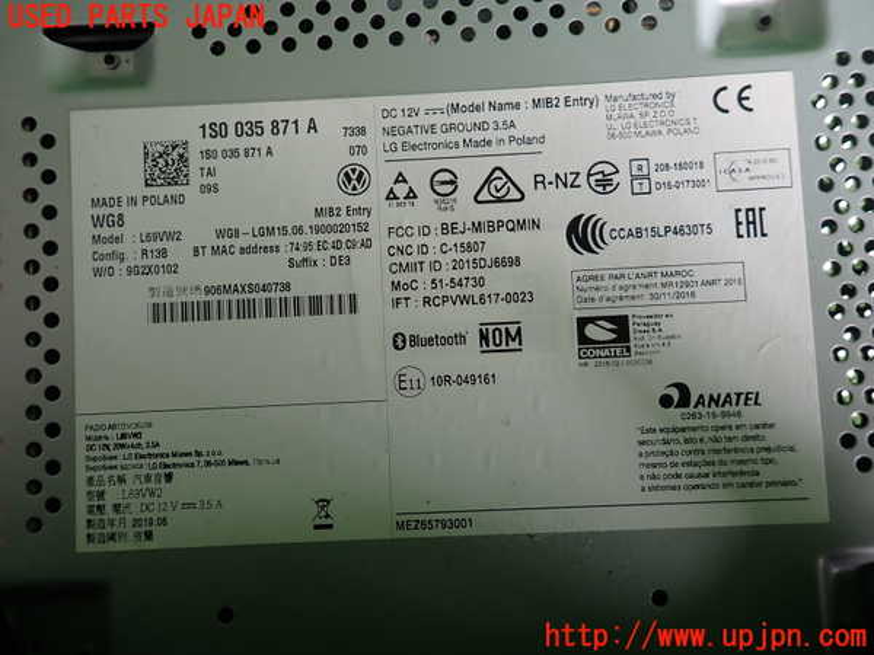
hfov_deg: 69.4
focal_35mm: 25
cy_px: 328
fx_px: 631
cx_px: 437
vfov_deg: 54.9
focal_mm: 4.5
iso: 200
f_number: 2
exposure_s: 1/125
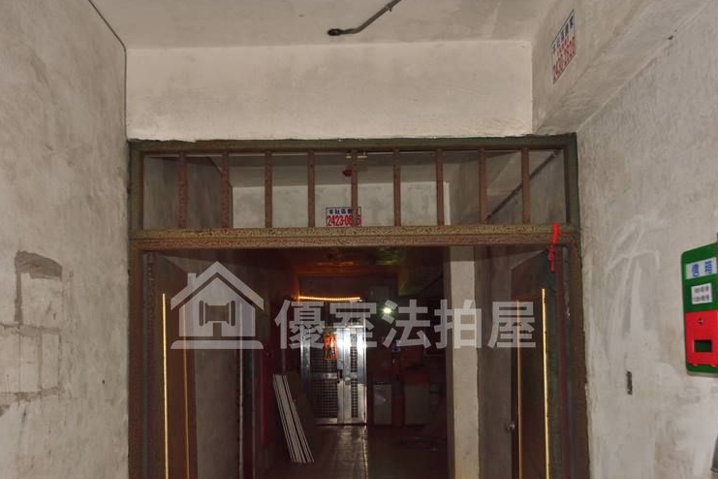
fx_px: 698
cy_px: 304
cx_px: 353
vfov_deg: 37.6
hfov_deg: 54.4
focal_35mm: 35
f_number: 5.6
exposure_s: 1/100
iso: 320
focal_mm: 18
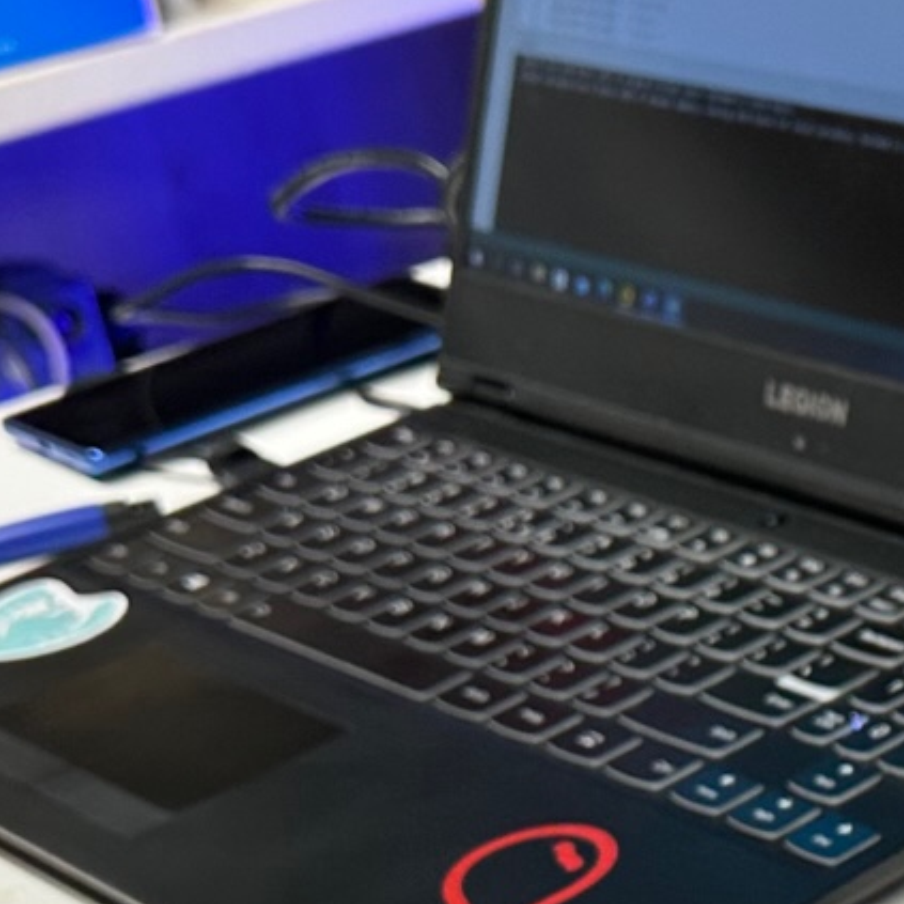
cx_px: 1188
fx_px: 2984
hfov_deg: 16.3
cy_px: 928
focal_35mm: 101
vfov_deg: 16.8
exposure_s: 1/100
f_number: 1.78
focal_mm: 6.86
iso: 80
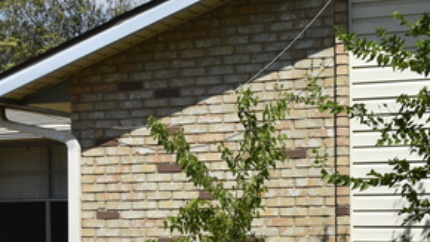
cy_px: 250
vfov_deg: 11.5
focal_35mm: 104
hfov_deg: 20.3
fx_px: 1186
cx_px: 65
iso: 100
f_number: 10
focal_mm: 30
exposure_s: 1/400
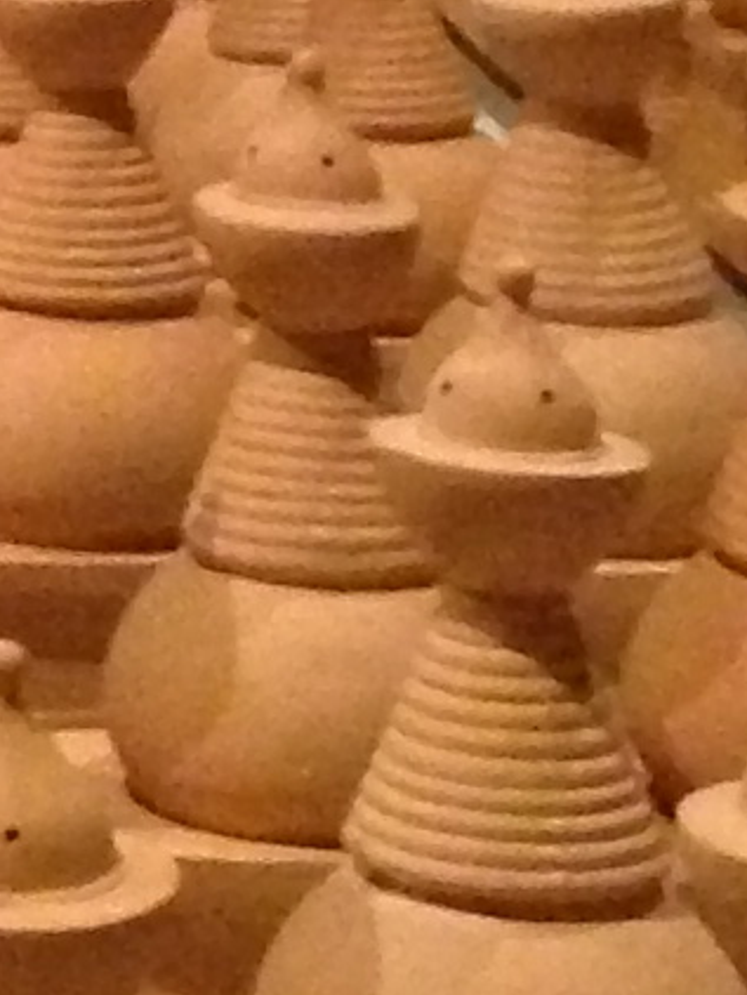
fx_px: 7330
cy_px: -1037
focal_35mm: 255
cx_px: -1197
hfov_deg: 5.6
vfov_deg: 7.4
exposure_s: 1/15
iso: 640
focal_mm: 4.13
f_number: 2.4
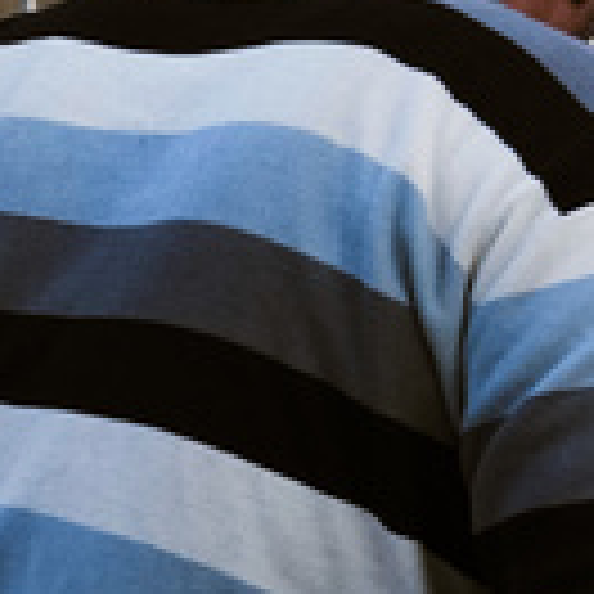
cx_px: -544
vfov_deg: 11.0
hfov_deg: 10.3
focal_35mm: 158
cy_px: 137
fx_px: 3067
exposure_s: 1/3200
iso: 640
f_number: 4
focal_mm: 24
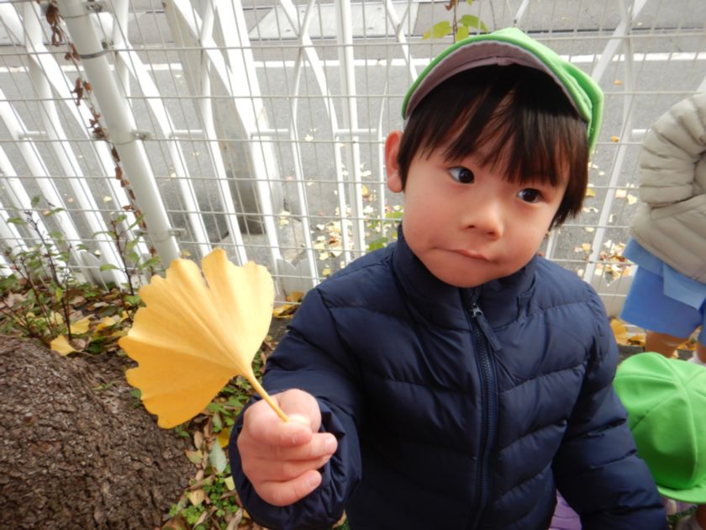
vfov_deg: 56.8
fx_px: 489
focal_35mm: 24
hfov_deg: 71.6
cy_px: 265
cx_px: 353
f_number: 2.8
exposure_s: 1/250
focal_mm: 4.3
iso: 125
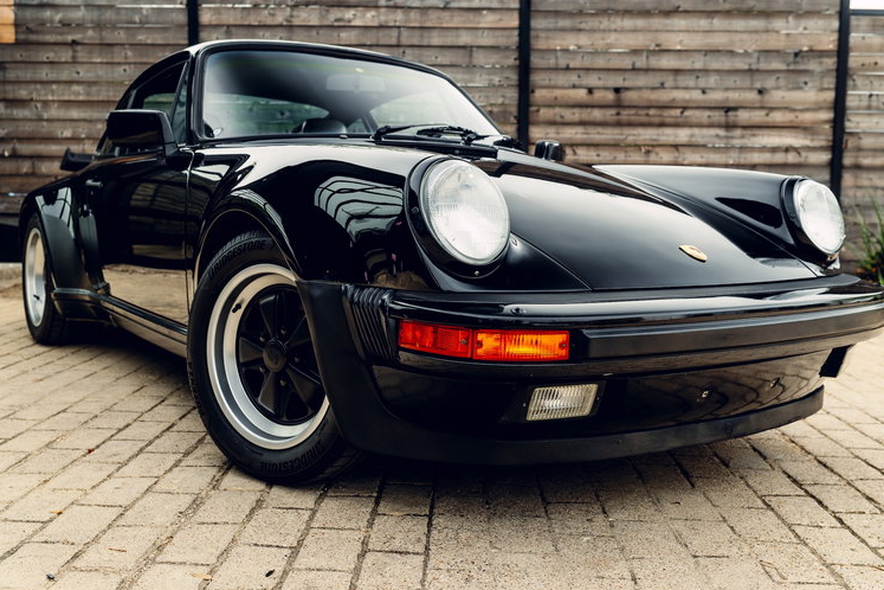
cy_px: 297
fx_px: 884
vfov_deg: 36.9
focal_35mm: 36
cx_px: 449
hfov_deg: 53.1
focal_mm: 35
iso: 200
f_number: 4
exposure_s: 1/50
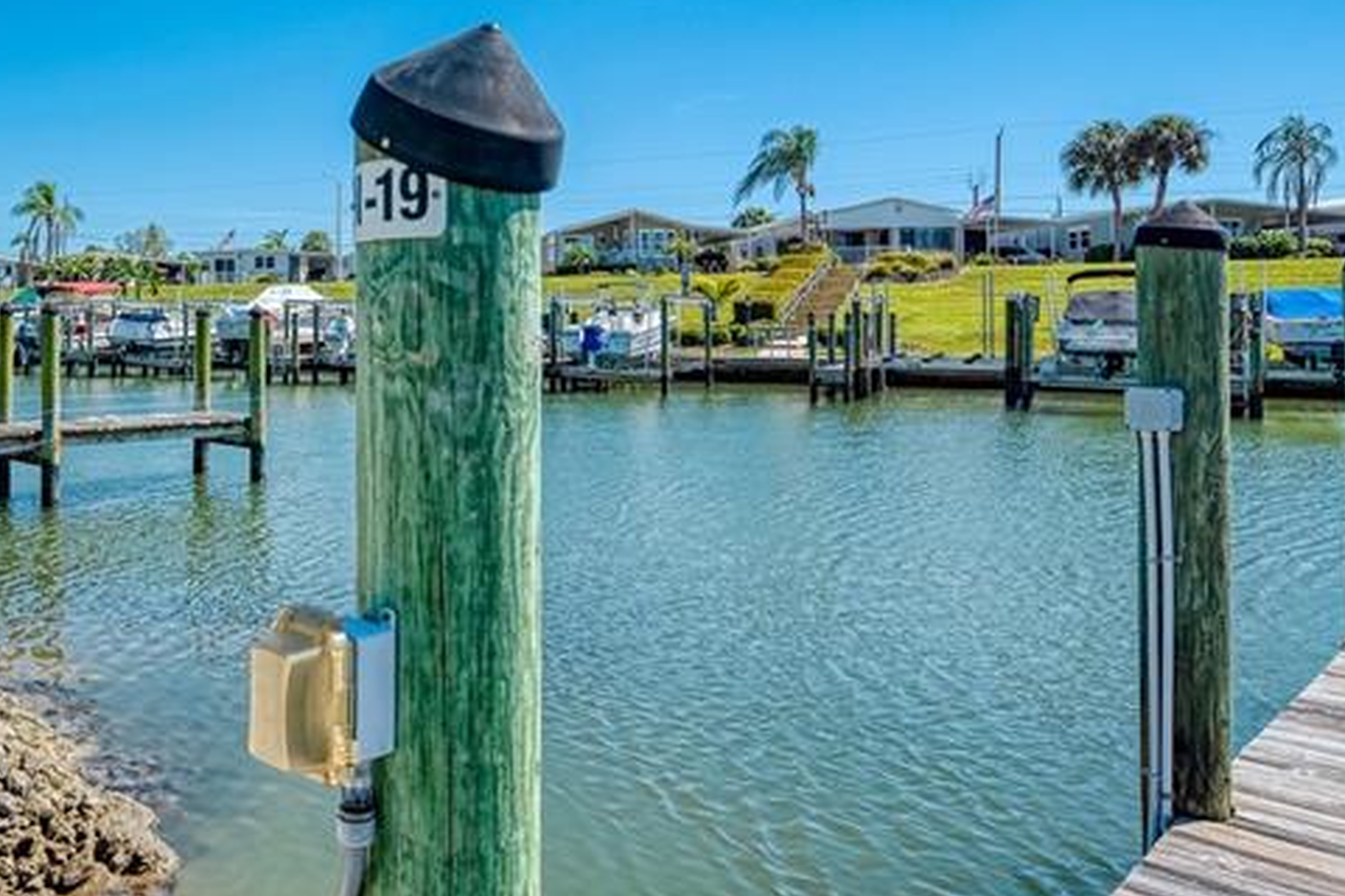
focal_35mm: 32
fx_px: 1195
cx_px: 322
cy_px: 288
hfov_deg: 55.6
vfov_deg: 40.5
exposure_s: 1/200
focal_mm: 15
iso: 250
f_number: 7.1
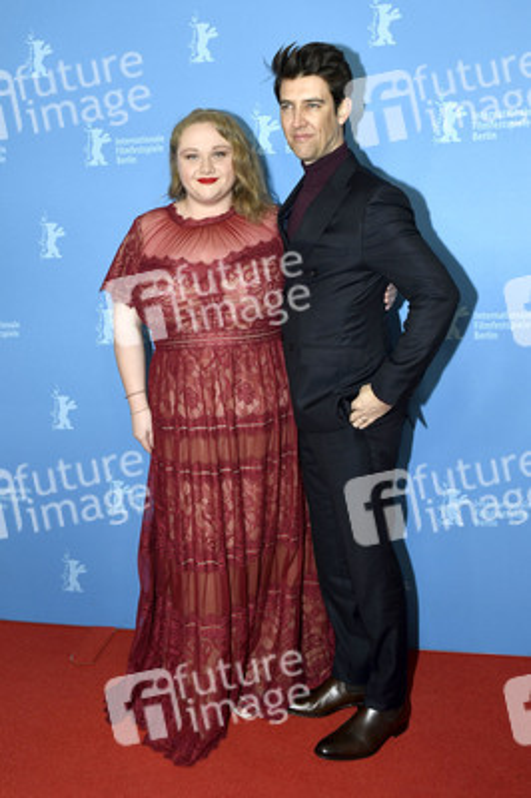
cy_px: 399
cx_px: 266
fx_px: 731
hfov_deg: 39.9
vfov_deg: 57.3
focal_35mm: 33
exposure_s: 1/250
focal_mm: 22
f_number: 4.5
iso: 500
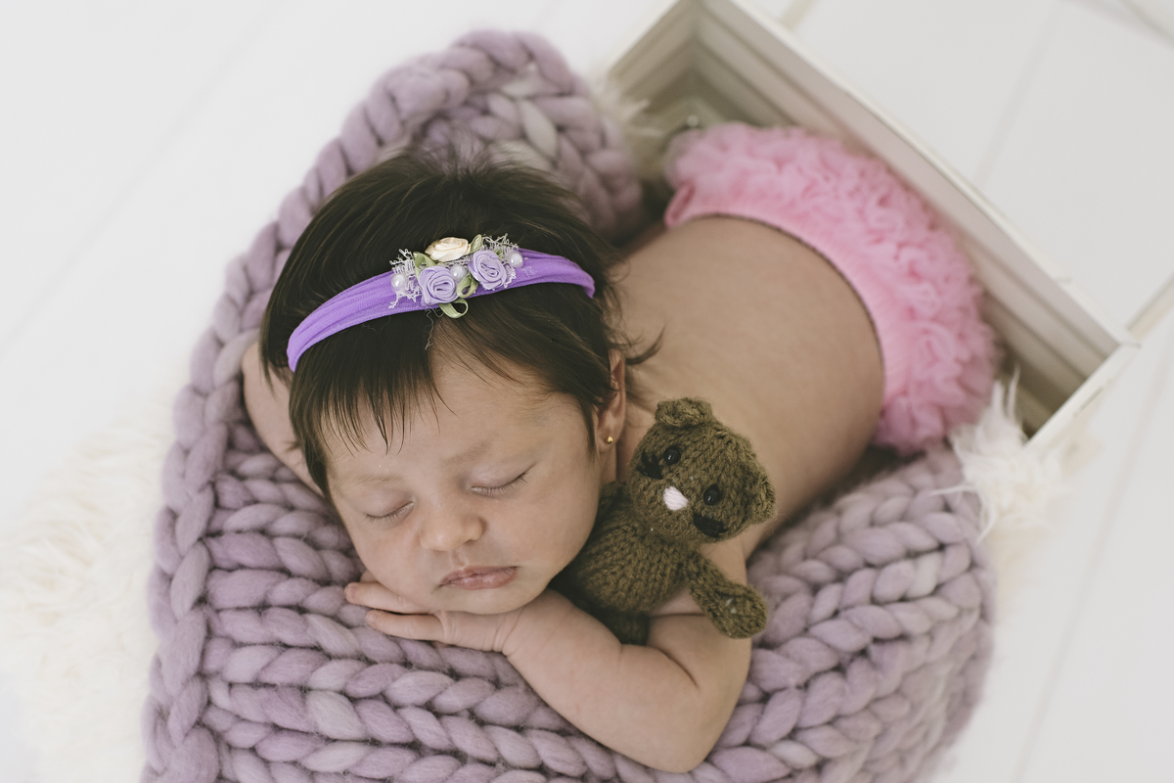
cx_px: 587
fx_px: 1712
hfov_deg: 37.9
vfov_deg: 25.8
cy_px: 392
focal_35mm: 52
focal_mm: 35
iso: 500
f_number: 3.2
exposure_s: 1/200
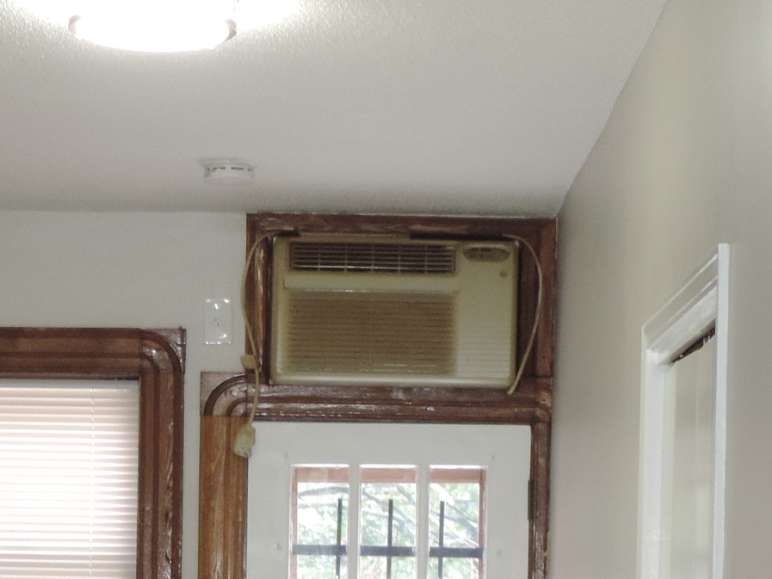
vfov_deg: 9.0
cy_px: 882
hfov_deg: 12.2
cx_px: 178
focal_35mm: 161
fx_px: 3591
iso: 200
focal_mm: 8.3
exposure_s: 1/30
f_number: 3.5
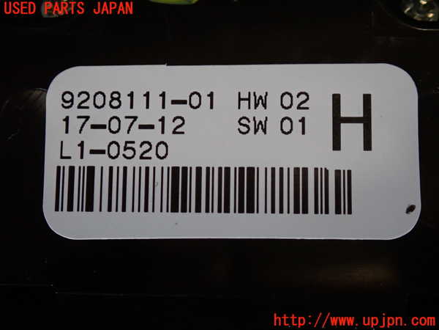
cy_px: 165
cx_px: 220
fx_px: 1268
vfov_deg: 14.8
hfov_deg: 19.6
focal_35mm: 100
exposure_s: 1/100
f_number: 4.9
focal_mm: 18
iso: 800
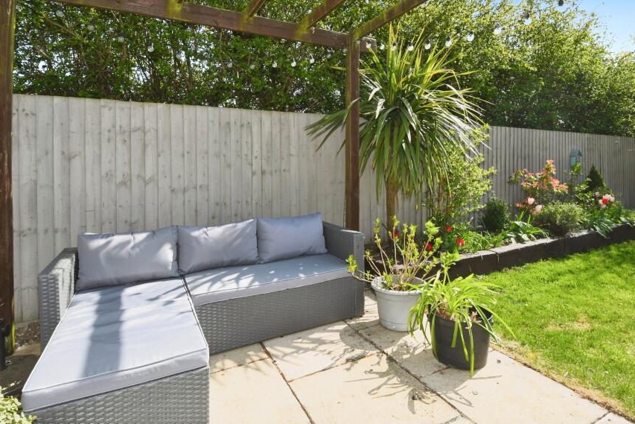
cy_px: 202
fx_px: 318
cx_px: 331
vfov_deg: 67.4
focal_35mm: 18
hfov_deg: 89.9
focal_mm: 10
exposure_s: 1/250
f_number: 14
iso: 800
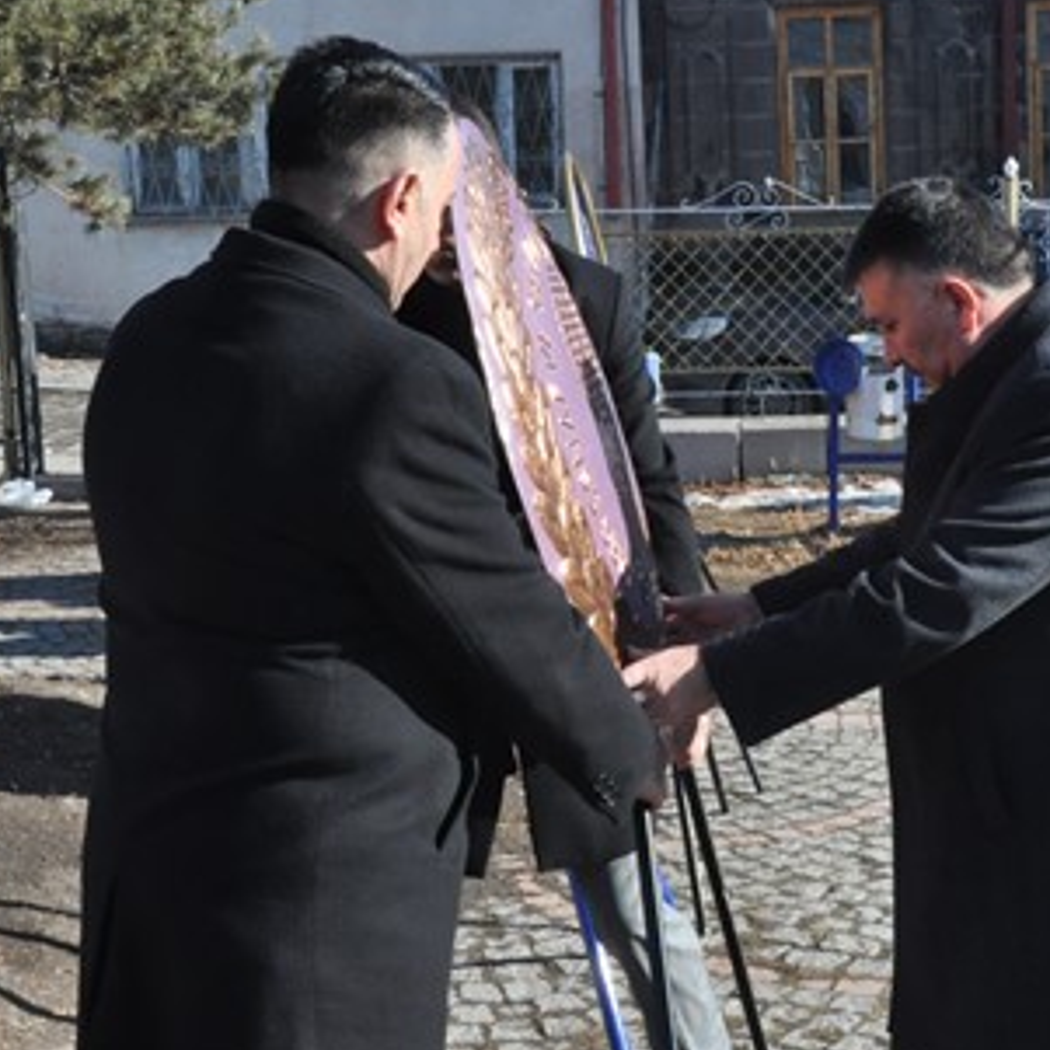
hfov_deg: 25.9
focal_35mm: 66
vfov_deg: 26.1
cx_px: 750
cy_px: 541
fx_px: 2265
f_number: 18
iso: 1250
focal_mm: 24
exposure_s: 1/320
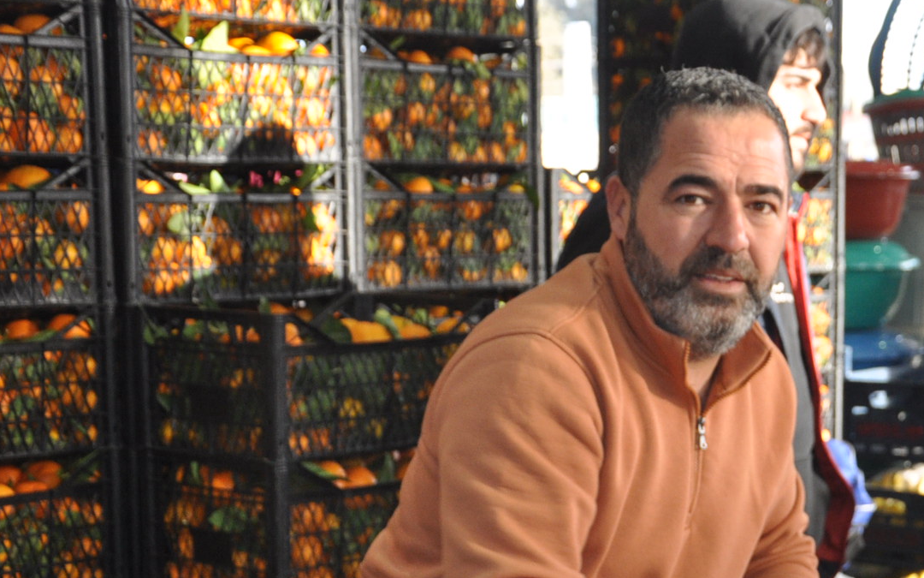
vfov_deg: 13.4
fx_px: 2443
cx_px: 696
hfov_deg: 21.2
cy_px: 532
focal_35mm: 97
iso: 720
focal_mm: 32
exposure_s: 1/125
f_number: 4.2
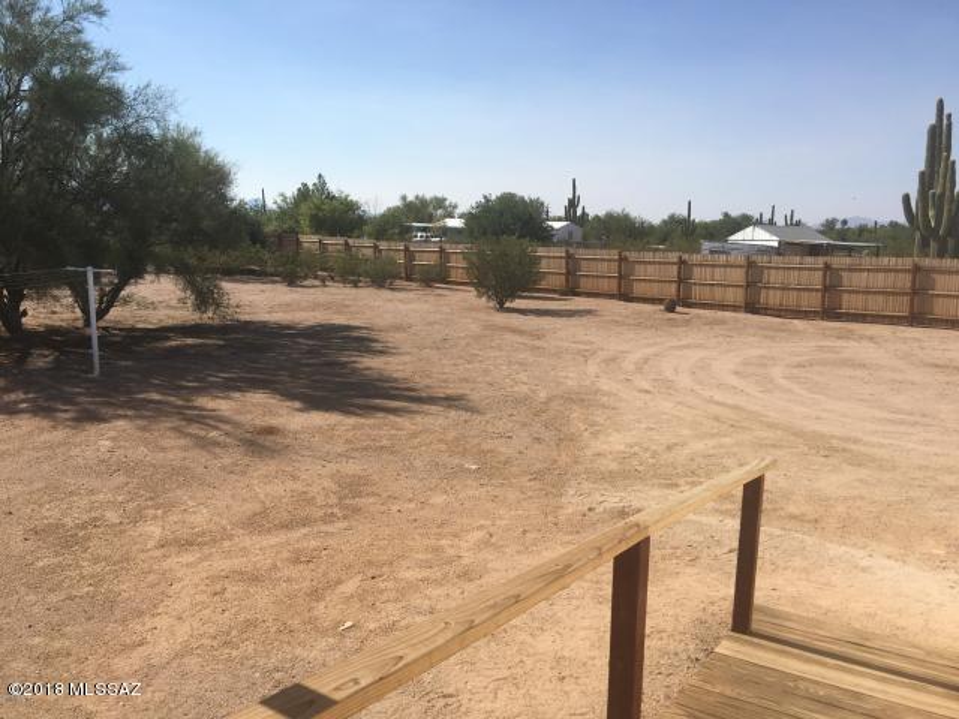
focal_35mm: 29
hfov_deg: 61.7
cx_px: 480
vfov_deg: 48.2
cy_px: 360
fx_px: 803
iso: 25
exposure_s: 1/2404
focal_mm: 4.15
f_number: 2.2
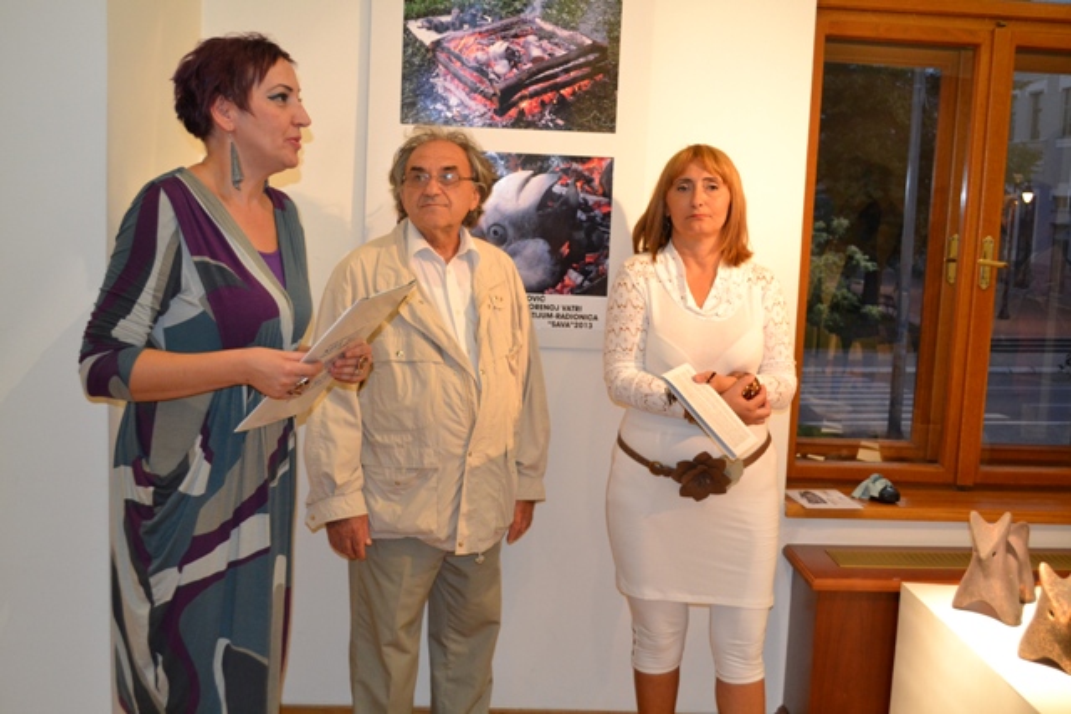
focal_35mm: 42
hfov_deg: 46.4
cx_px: 536
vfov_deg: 31.9
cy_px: 357
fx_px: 1250
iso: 1400
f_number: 4.5
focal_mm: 28
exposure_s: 1/60
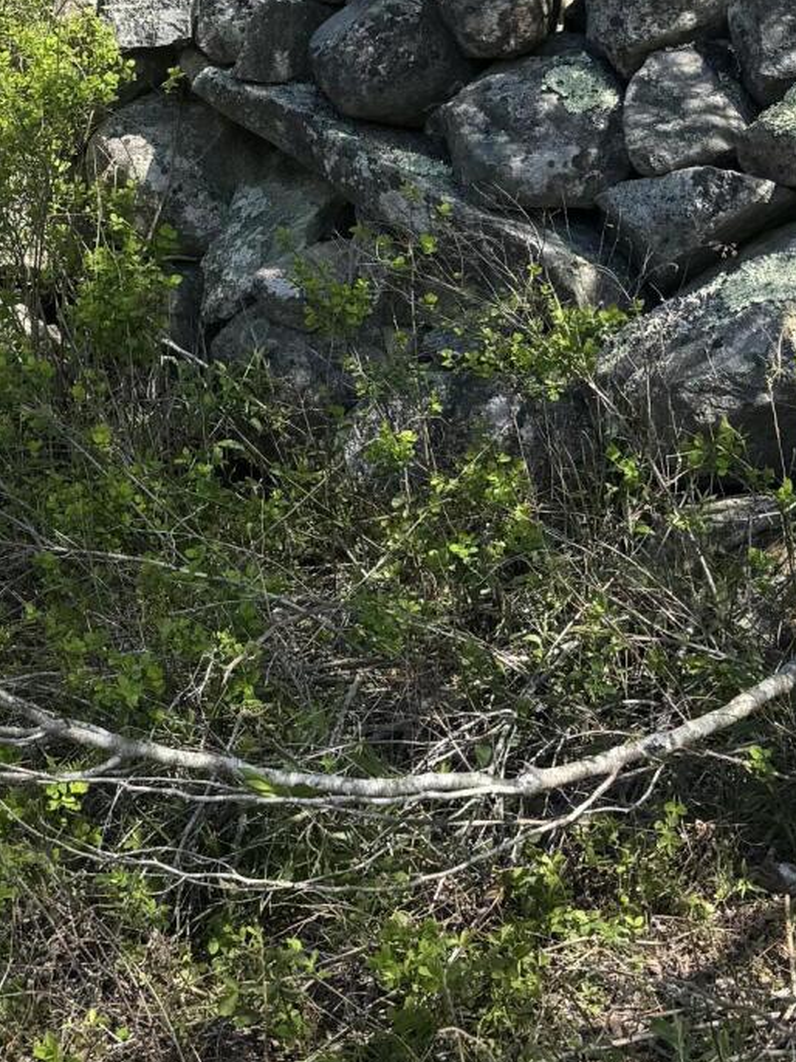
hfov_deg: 20.9
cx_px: 217
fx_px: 2148
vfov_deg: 26.8
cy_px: 93
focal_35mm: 70
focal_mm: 6.76
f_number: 1.78
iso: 80
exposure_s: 1/1597
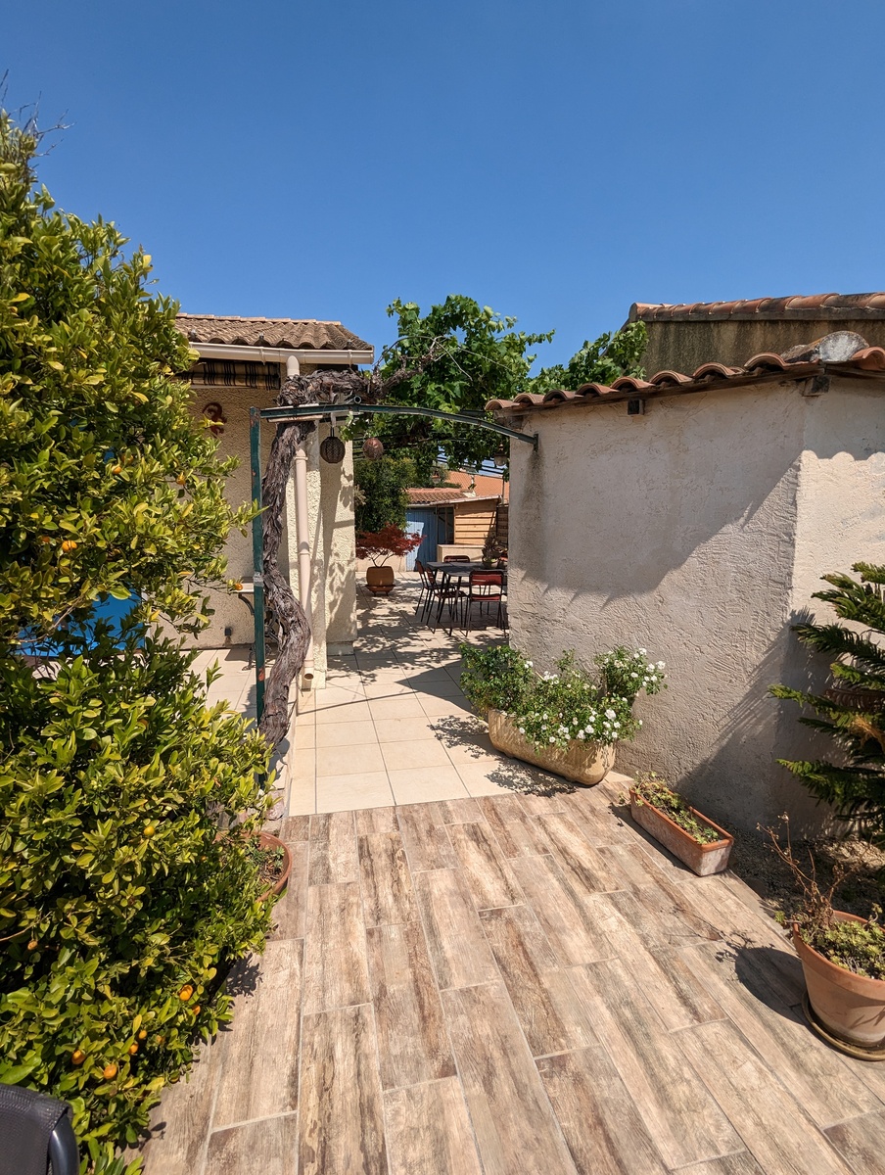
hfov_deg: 78.3
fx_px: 544
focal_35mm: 16
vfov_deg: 94.4
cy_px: 588
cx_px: 442
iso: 50
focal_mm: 2.35
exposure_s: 1/2457
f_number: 2.2
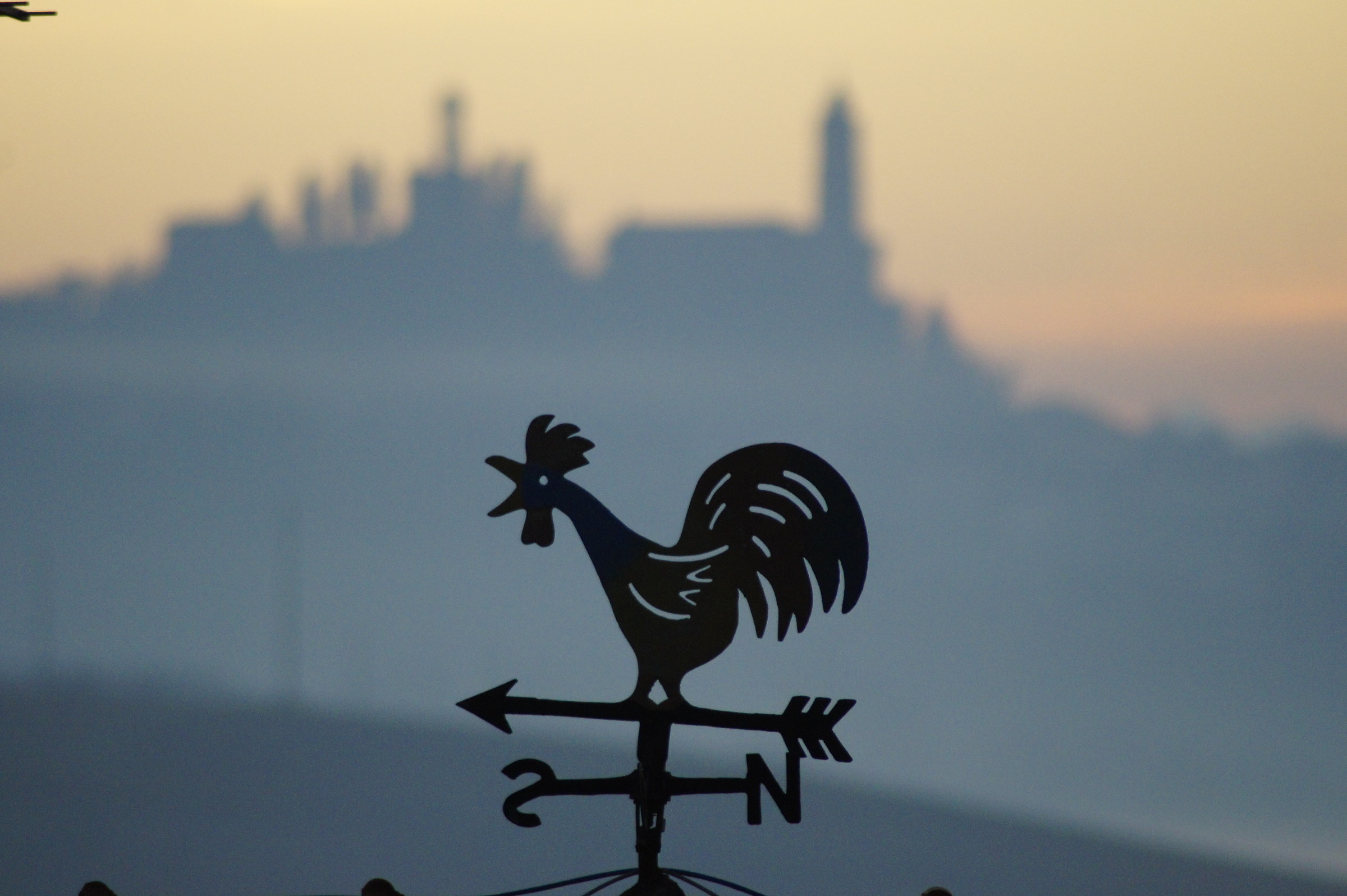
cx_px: 674
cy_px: 448
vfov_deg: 3.1
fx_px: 16826
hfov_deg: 4.6
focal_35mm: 450
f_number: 5.6
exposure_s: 1/500
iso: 1600
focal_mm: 300
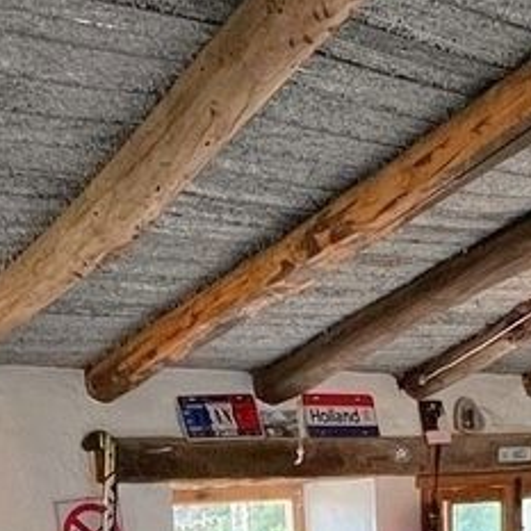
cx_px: 267
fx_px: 1093
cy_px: 782
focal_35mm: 63
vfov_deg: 22.6
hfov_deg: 27.3
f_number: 1.8
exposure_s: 1/99
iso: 250
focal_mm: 1.57
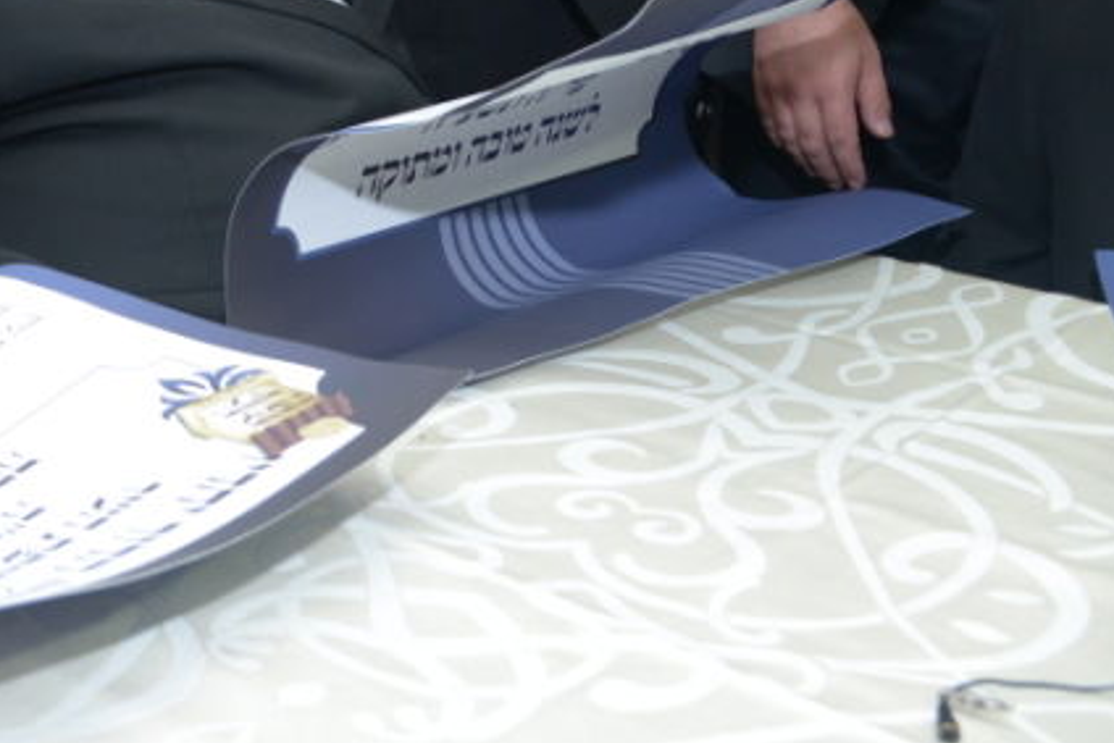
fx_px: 1795
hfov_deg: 31.4
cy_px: -41
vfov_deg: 22.3
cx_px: -47
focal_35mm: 58
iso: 1000
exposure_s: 1/160
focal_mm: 24
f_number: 5.6
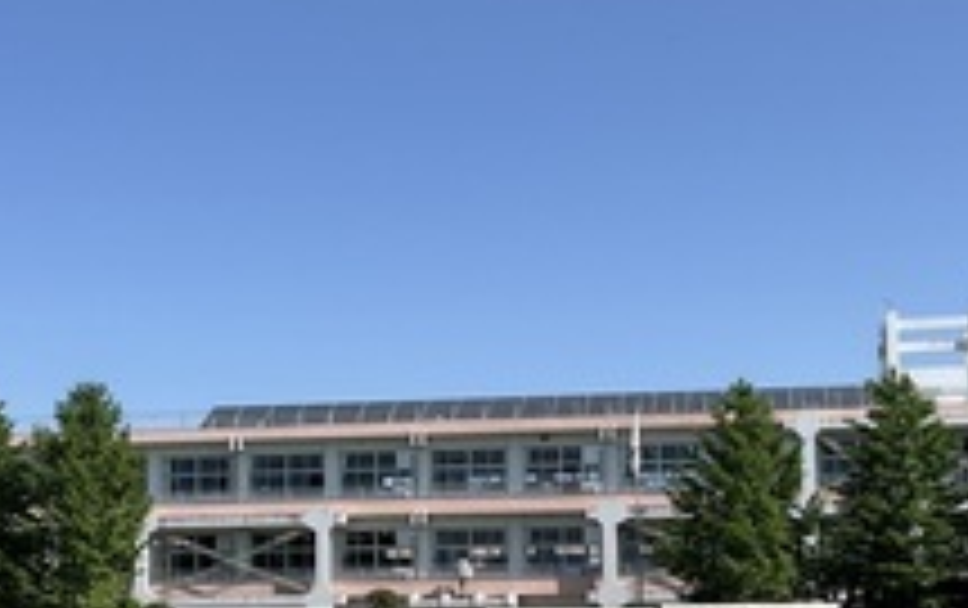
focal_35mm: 70
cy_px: 437
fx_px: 1849
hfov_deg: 29.3
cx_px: 437
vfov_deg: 18.6
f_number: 1.8
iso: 25
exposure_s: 1/2320
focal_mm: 3
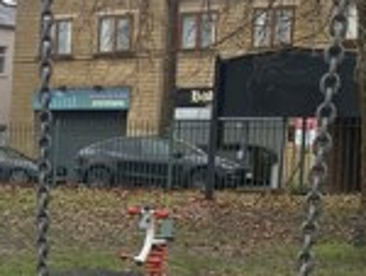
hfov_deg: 16.2
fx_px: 1101
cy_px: 269
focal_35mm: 104
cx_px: -271
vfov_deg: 14.1
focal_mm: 4.25
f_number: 1.8
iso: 32
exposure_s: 1/571
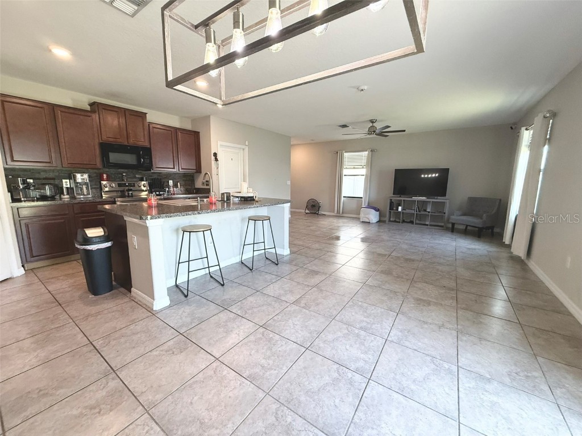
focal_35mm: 14
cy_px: 218
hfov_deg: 102.1
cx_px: 291
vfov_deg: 85.7
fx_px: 235
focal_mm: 2.22
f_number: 2.2
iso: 250
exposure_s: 1/120
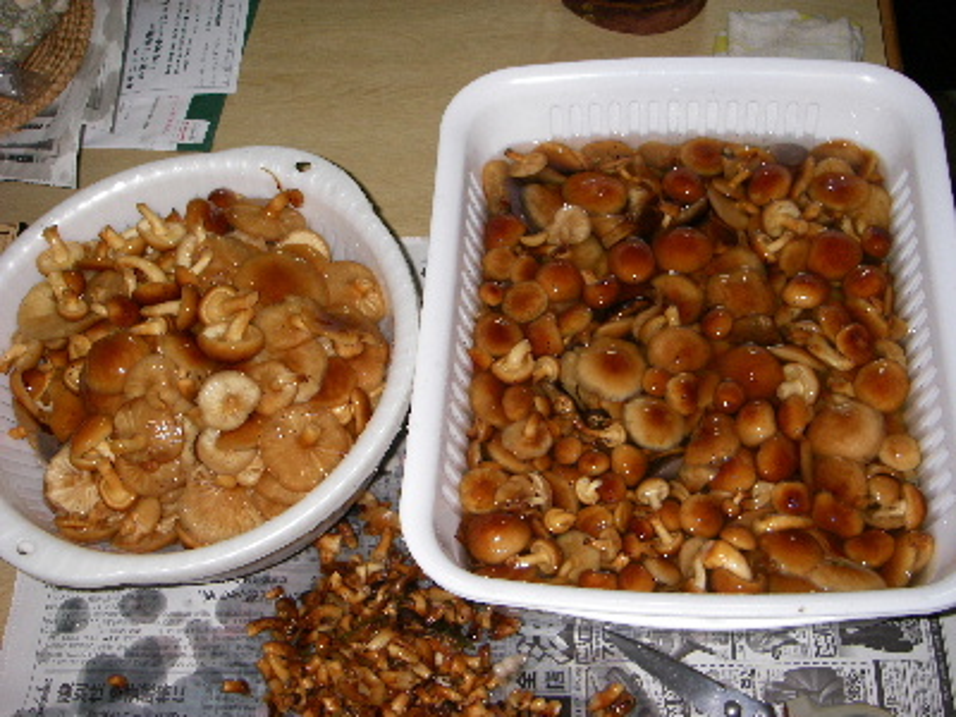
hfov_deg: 42.9
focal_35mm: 44
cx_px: 478
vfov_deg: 32.9
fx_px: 1215
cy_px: 358
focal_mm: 7.3
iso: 200
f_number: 3.4
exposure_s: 1/40
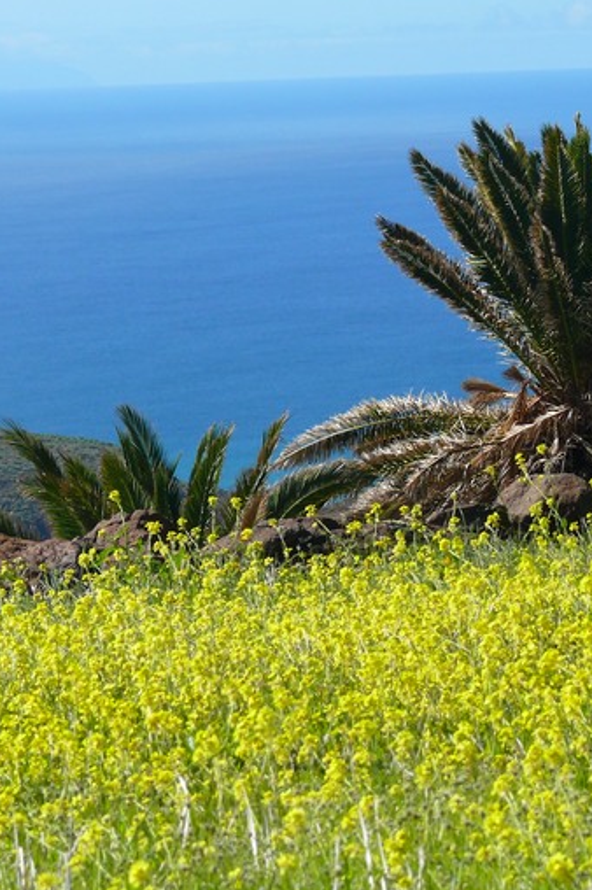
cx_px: 305
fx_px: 5804
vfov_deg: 8.8
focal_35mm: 235
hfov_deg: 5.8
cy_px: 434
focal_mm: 32.3
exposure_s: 1/200
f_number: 5
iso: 100
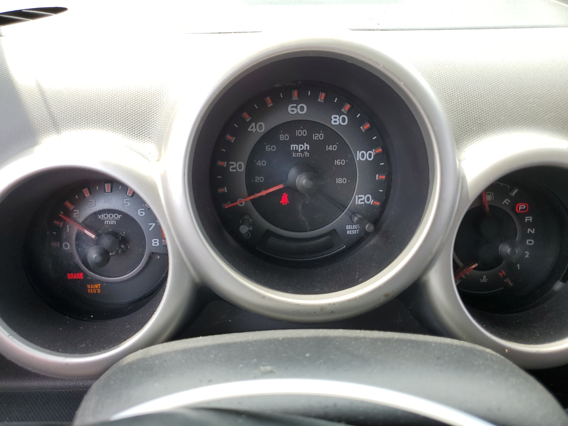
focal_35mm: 26
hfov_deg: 67.3
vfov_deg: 53.1
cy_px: 213
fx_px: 427
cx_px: 284
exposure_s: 1/294
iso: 50
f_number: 1.5
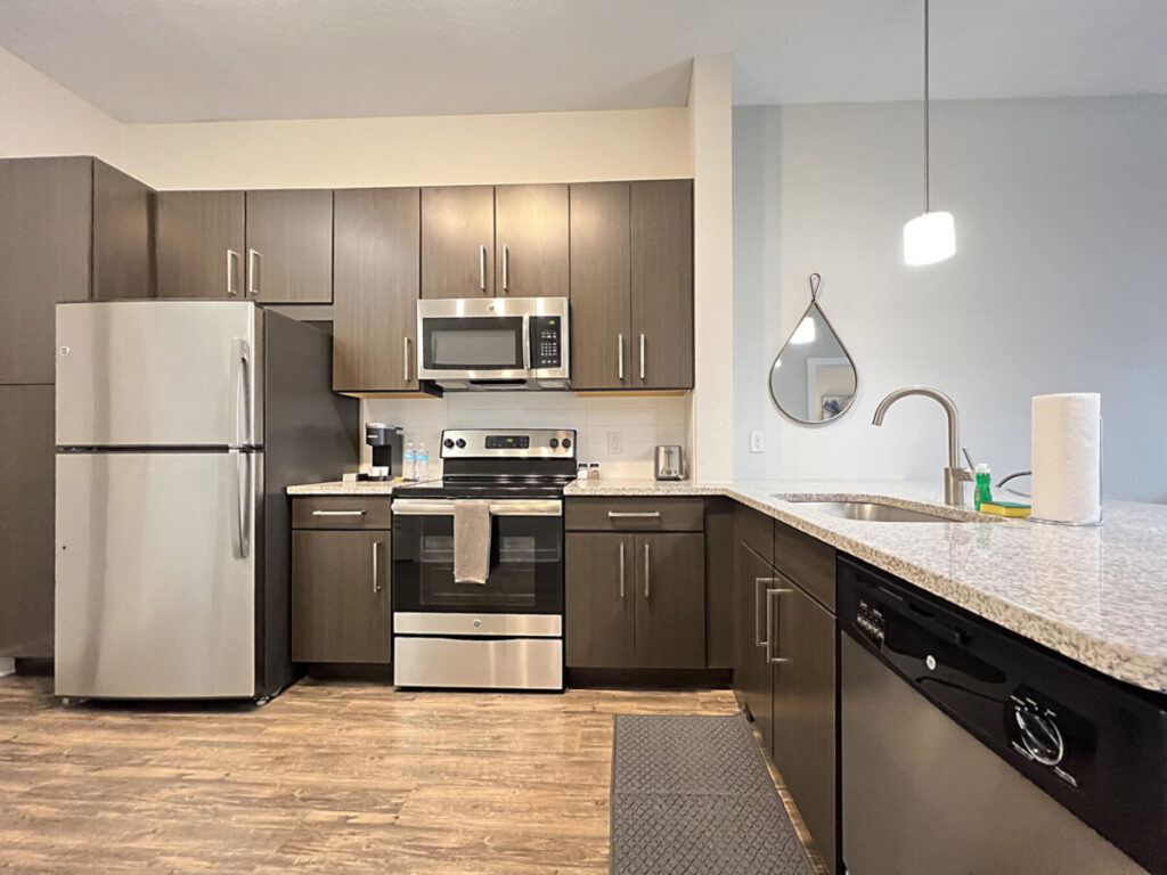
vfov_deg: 89.9
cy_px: 438
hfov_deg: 106.2
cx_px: 584
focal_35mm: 13
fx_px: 438
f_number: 1.8
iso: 1250
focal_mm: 1.57
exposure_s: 1/40
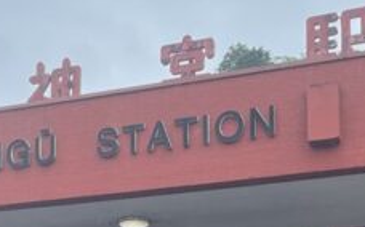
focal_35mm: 93
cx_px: 82
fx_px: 924
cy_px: 328
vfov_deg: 13.3
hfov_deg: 22.1
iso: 32
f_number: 1.6
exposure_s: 1/633
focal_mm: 4.2
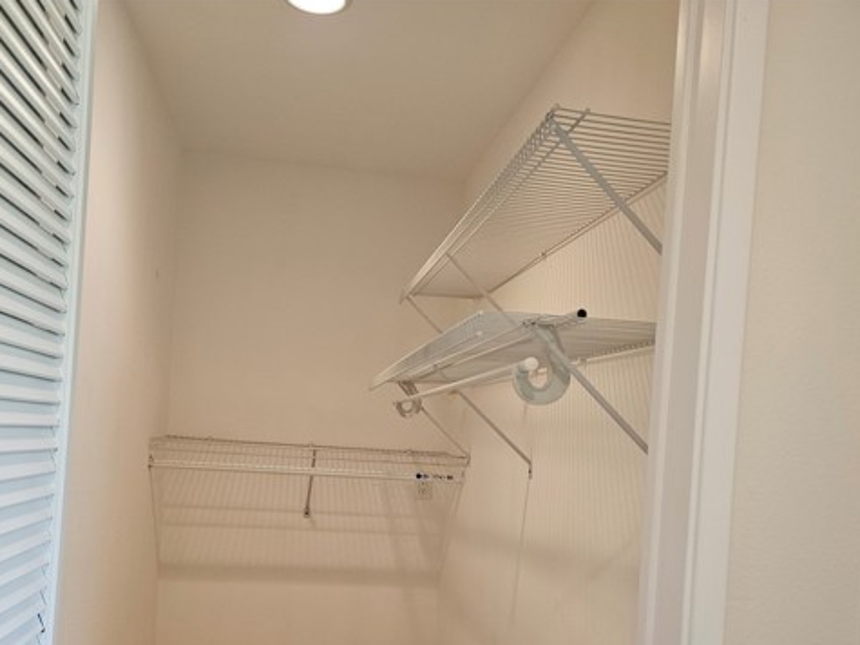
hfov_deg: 58.3
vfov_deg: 44.8
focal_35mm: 31
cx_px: 402
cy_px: 429
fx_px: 770
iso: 200
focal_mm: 5.4
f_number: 1.8
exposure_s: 1/120
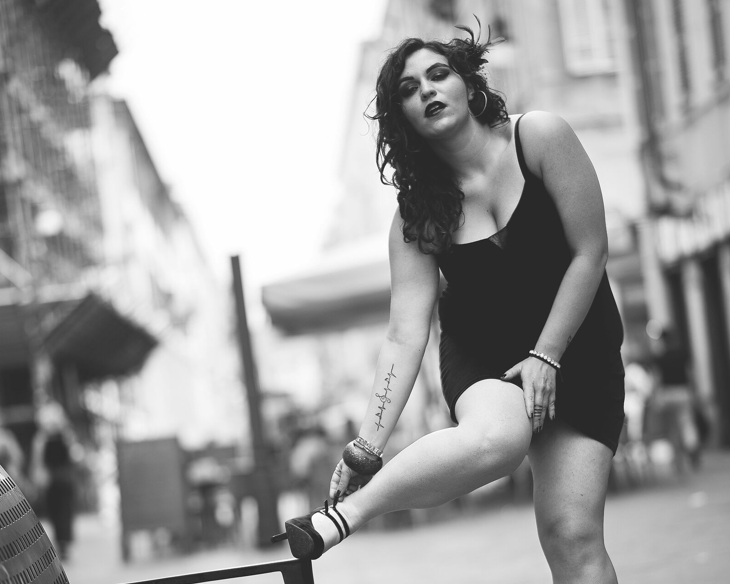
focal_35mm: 120
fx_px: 2593
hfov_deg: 16.0
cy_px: 447
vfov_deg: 12.8
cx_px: 365
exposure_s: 1/800
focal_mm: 85
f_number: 1.8
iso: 64
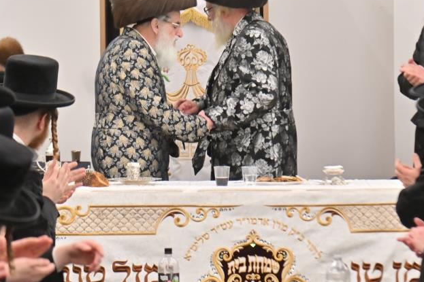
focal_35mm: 296
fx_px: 3485
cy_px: 58
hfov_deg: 7.0
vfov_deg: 4.6
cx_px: 180
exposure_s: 1/250
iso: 500
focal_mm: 120
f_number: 4
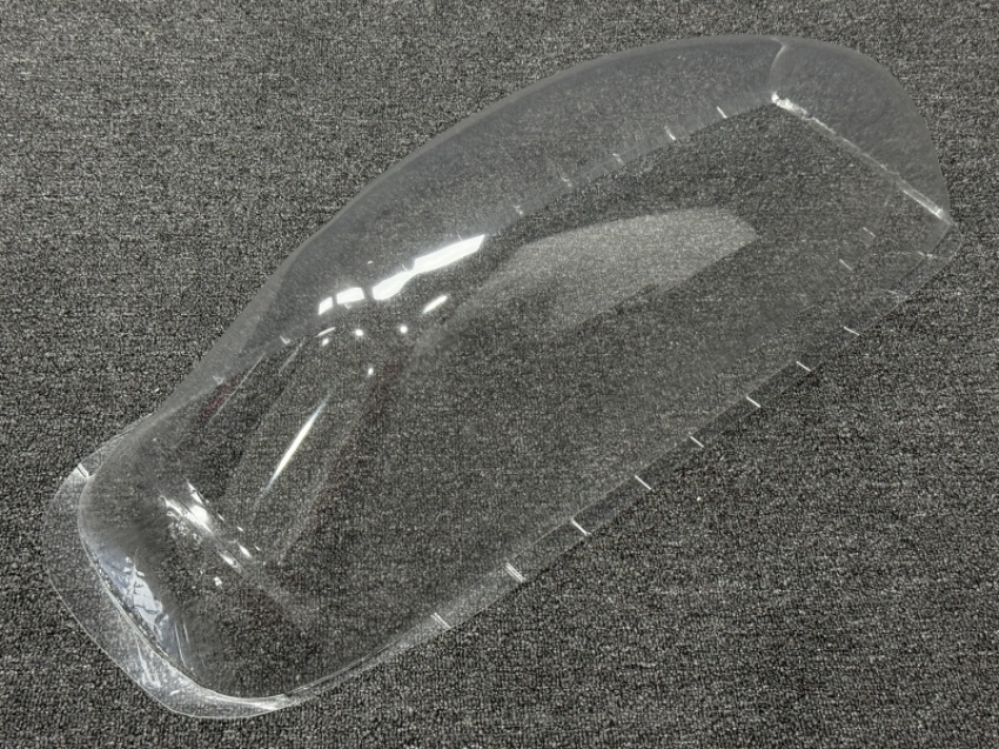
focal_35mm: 48
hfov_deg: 39.7
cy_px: 374
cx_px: 500
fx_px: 1385
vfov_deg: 30.3
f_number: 1.78
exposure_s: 1/100
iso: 200
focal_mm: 6.76
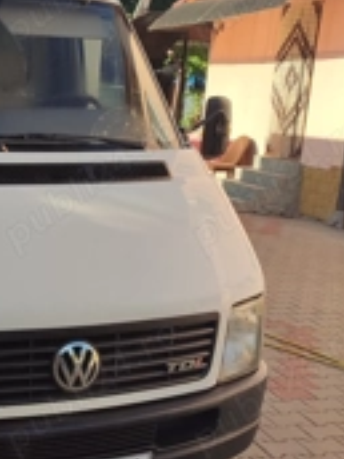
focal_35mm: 58
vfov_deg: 33.2
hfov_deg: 24.1
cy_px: 227
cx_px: -3
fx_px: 769
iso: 50
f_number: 1.9
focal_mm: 6.04
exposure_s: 1/632
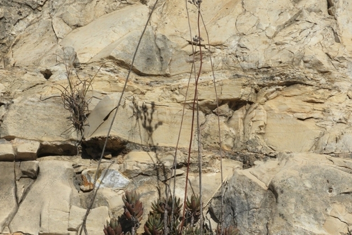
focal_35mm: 133
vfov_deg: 10.3
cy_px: 139
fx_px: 1300
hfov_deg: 15.4
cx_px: 177
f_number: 6
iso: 100
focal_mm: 17
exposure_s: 1/2000
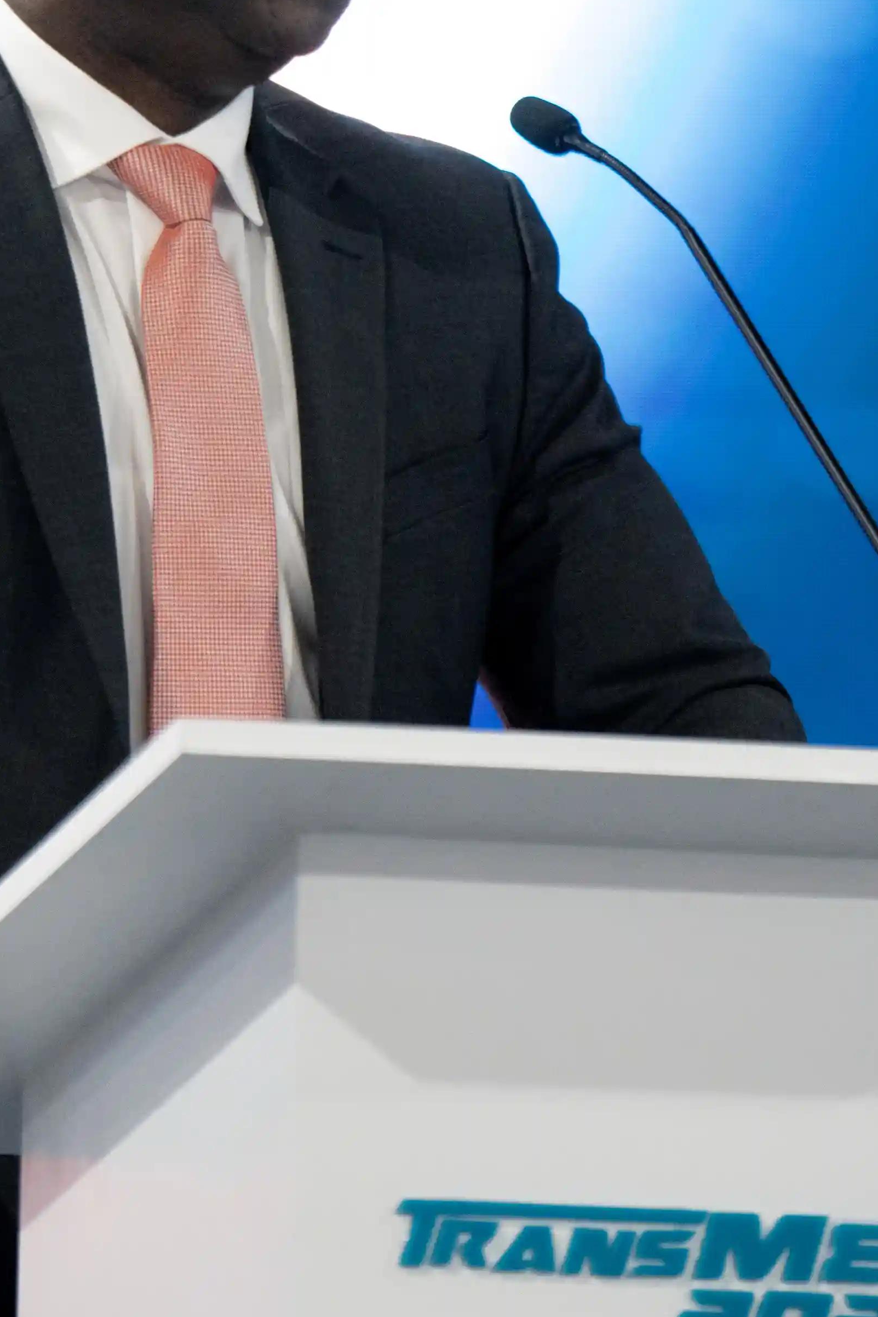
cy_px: 409
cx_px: 296
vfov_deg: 3.6
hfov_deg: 2.4
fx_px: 21031
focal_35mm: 575
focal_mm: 200
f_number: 2.8
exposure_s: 1/125
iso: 2000
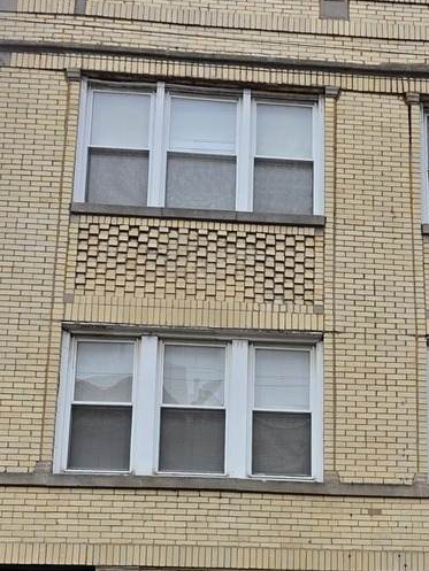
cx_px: 337
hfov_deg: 28.6
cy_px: 580
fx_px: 826
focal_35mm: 50
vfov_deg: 34.5
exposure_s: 1/180
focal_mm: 6.3
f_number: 1.7
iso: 32
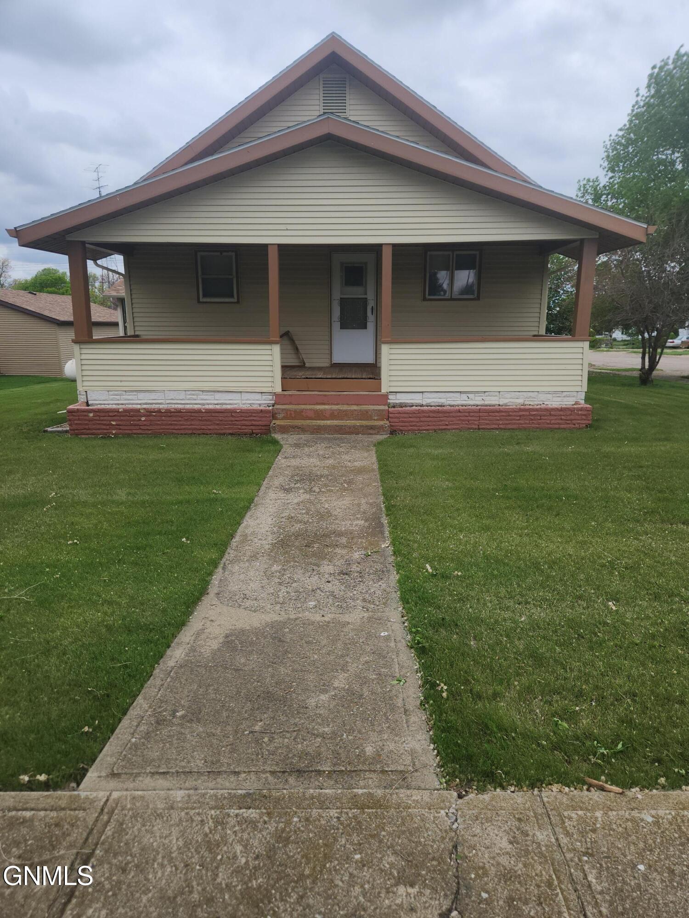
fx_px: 610
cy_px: 459
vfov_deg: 73.9
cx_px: 344
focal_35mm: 23
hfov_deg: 58.9
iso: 20
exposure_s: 1/1176
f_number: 1.8
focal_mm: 5.4
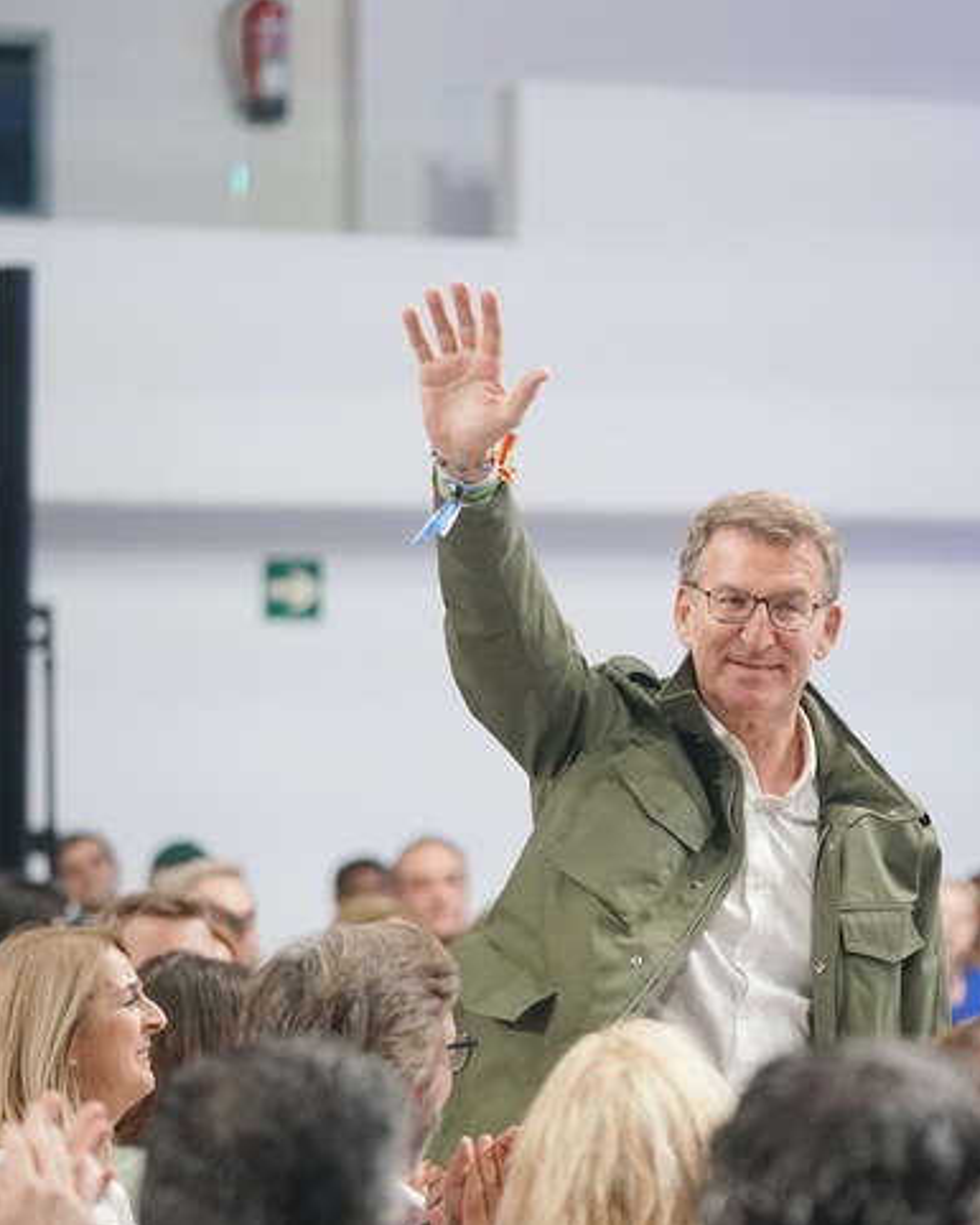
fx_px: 5183
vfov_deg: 13.5
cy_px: 614
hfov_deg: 10.8
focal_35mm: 143
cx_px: 695
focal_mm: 101
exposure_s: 1/800
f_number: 2.8
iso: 3200
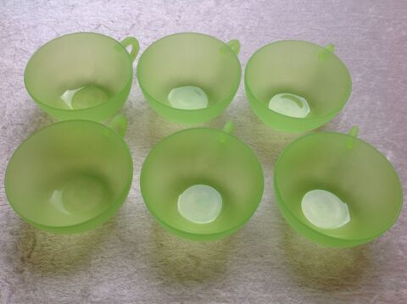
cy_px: 152
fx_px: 411
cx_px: 204
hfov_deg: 52.7
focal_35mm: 35
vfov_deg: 40.6
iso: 50
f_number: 2.4
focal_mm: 4.28
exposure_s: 1/60
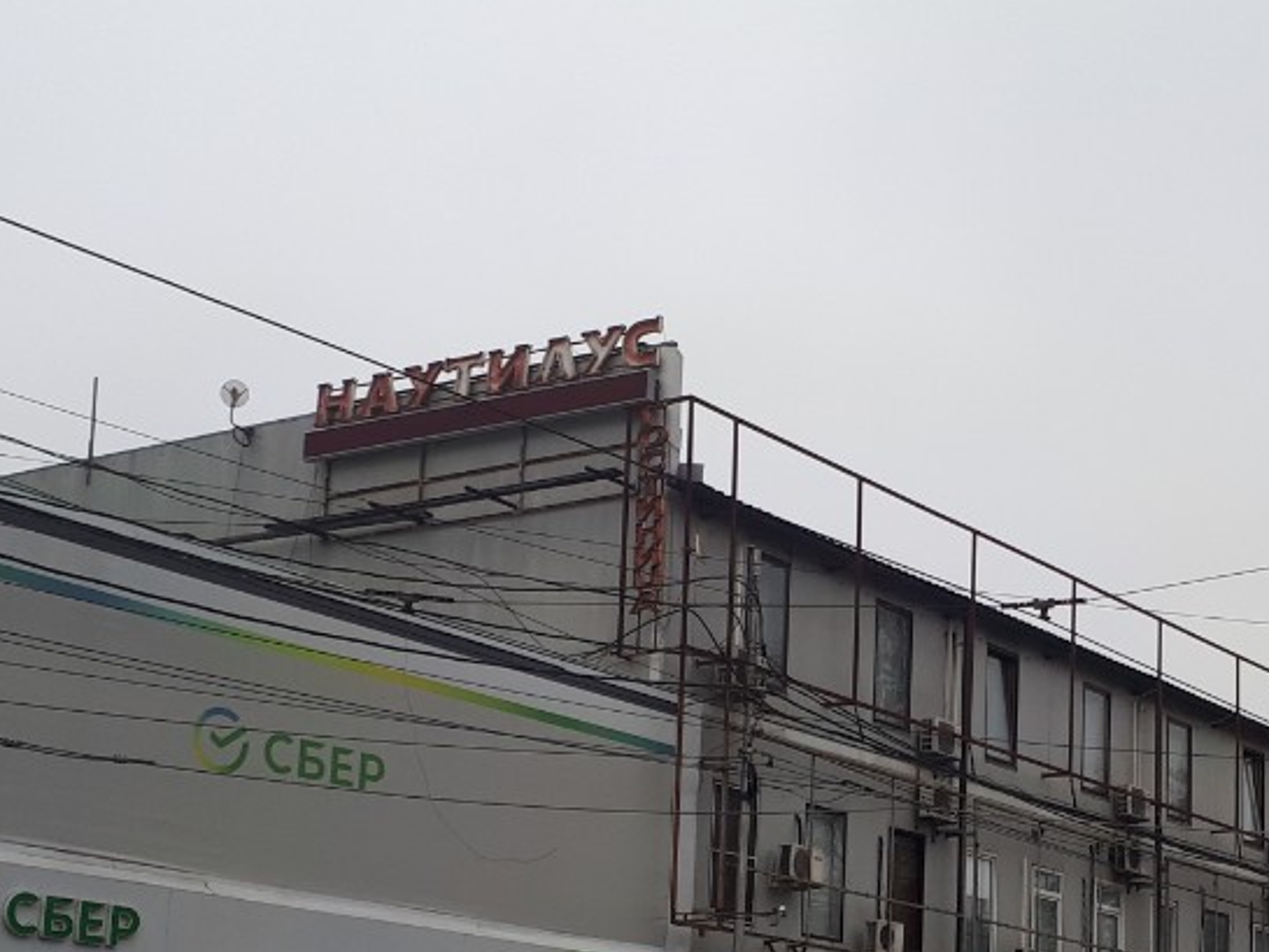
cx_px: 1009
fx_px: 2420
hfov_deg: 28.8
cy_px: 759
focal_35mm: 66
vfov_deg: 22.0
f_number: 1.9
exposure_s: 1/200
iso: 40
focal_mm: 3.6
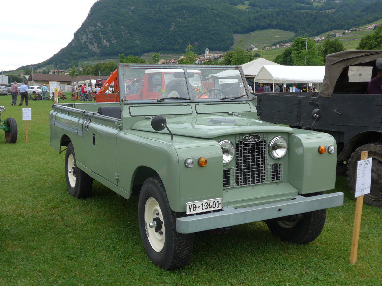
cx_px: 191
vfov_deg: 32.9
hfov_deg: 42.9
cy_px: 143
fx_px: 486
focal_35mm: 44
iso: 80
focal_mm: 9
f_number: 2.8
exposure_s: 1/500
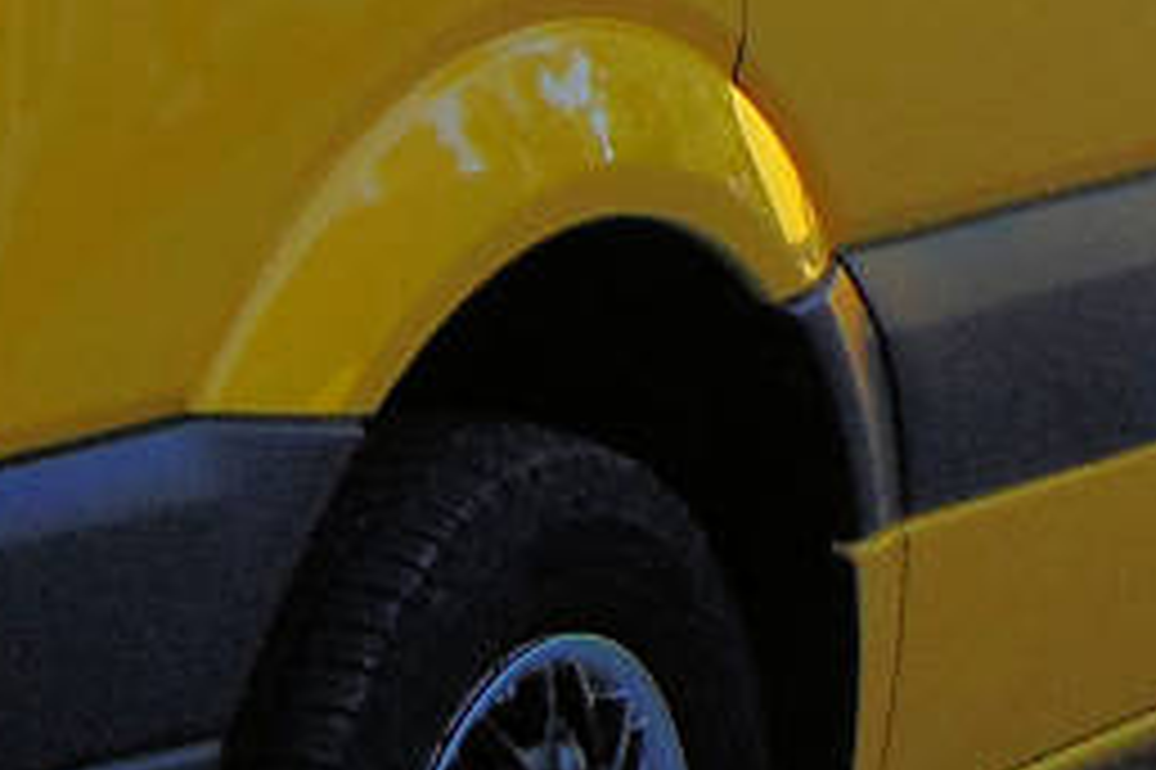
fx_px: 8728
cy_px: -297
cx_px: 472
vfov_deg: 5.0
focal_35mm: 272
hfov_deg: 7.6
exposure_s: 1/320
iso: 80
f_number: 3.3
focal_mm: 7.6
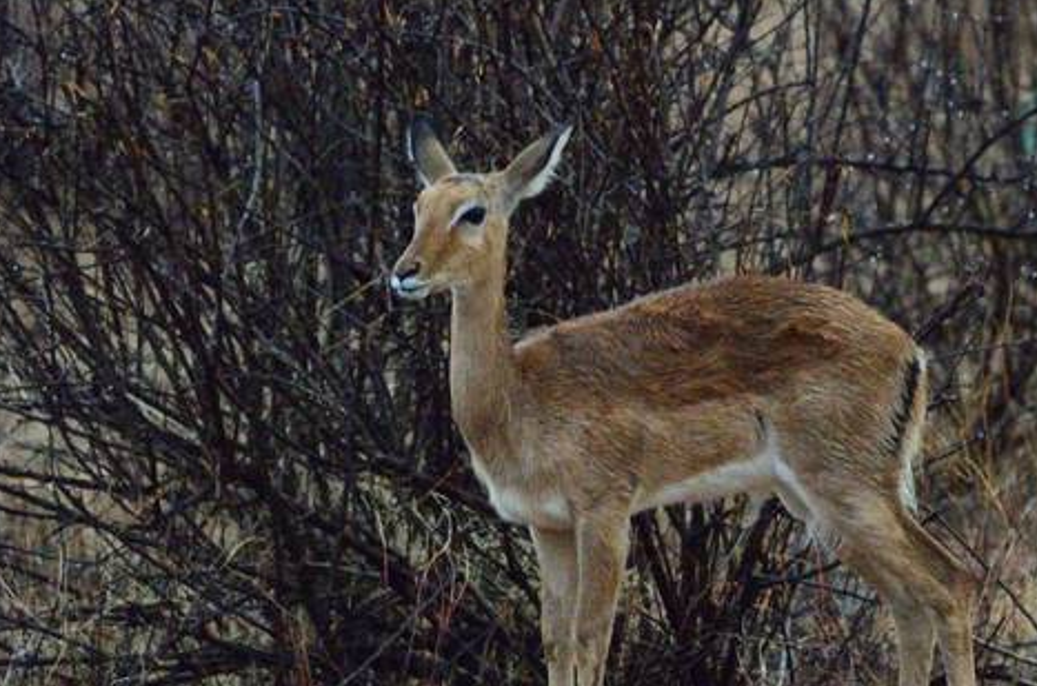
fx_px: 25863
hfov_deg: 2.3
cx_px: 588
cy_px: 421
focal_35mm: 900
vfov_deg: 1.5
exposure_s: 1/400
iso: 6400
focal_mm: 400
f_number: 5.6
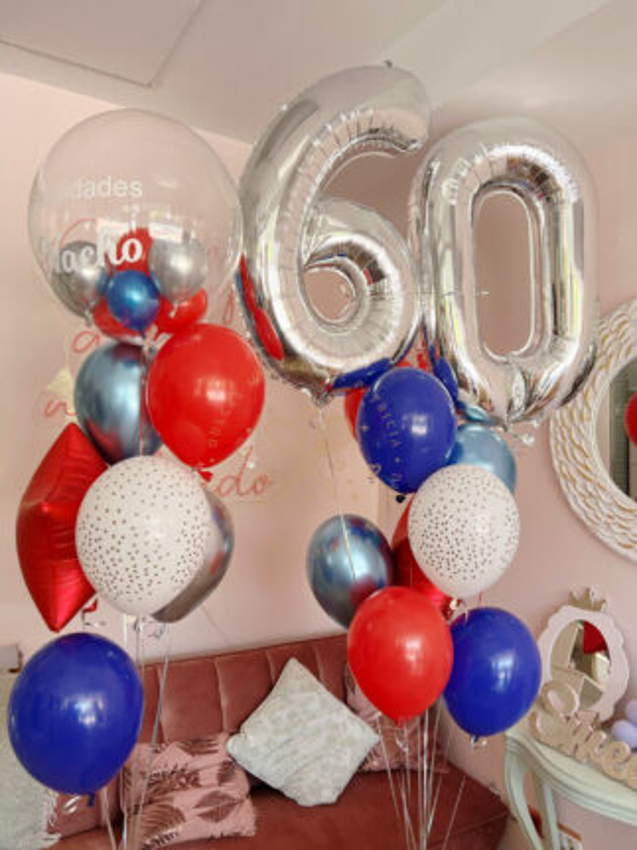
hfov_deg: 53.0
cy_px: 425
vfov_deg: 67.3
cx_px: 318
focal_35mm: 26
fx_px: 638
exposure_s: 1/121
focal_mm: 5.7
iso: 50
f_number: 1.5
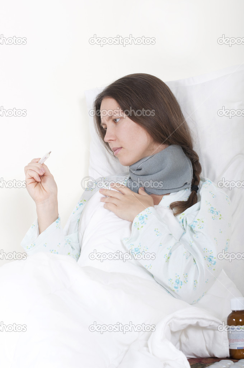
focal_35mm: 75
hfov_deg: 18.1
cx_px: 122
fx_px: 765
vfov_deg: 27.0
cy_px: 184
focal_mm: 50
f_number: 7.1
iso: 160
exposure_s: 1/160
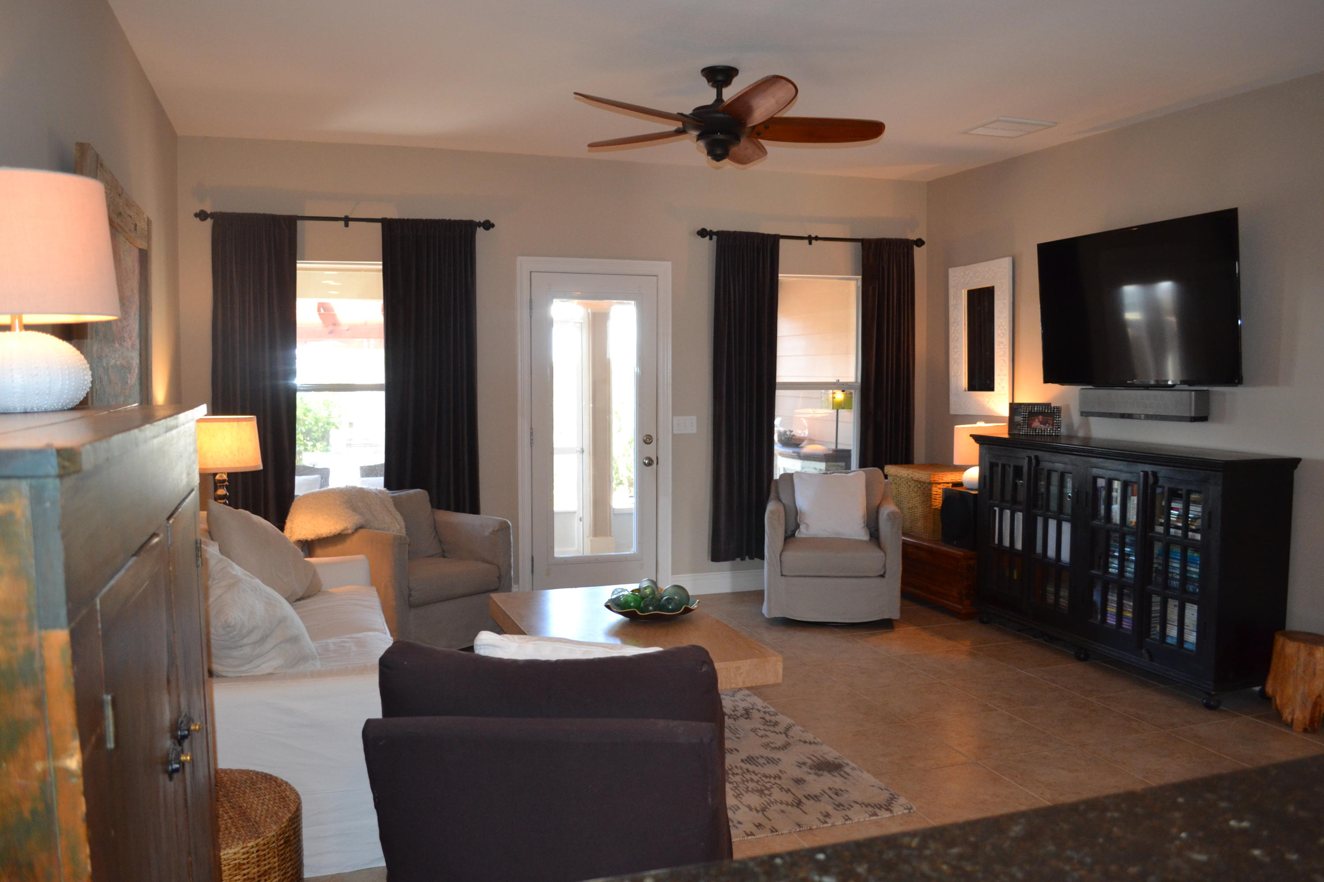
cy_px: 441
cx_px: 662
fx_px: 993
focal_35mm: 27
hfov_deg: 67.4
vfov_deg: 47.9
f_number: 3.5
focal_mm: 18
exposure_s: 1/60
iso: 1000
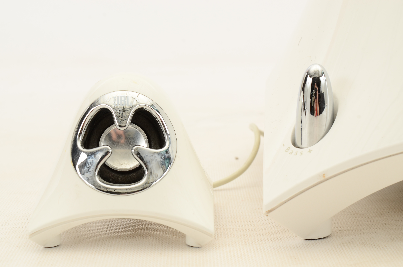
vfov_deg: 16.5
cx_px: 202
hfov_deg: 24.7
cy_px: 134
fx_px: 922
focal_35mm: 82
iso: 250
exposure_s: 1/80
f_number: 13
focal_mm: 55
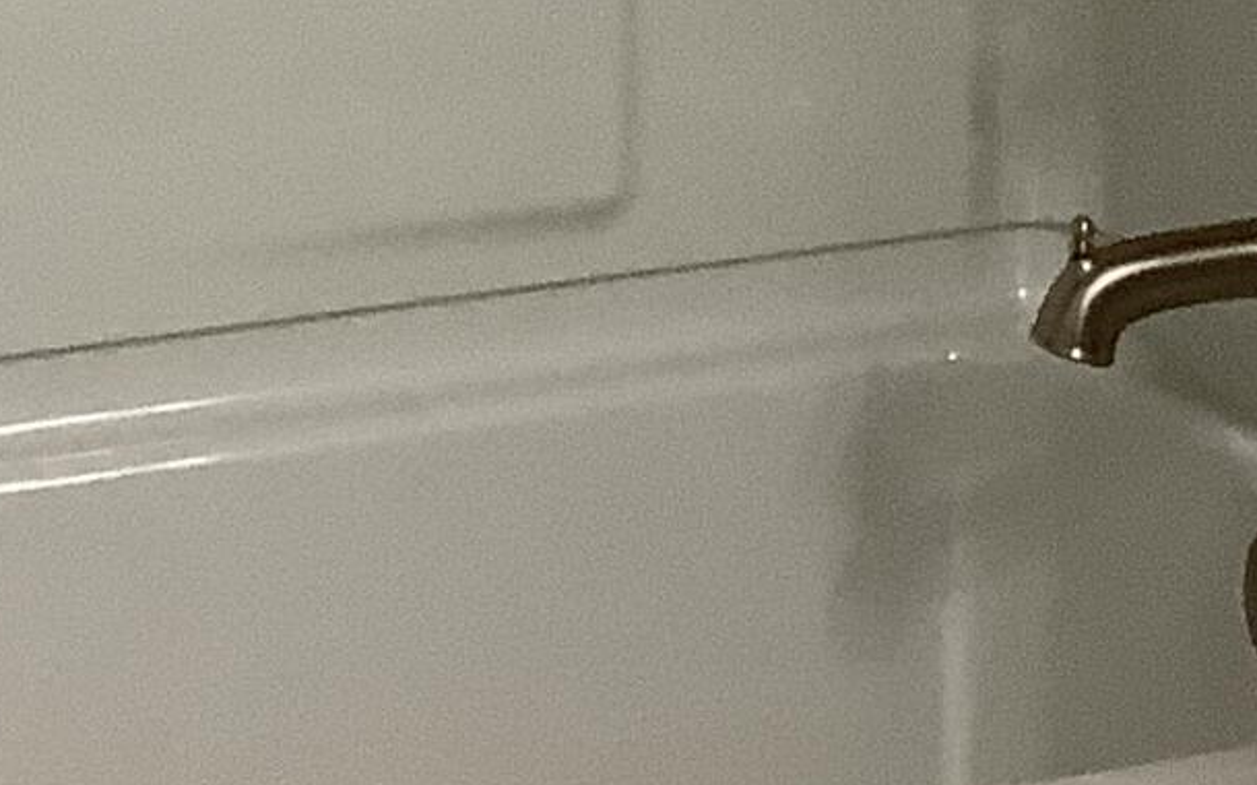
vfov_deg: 7.3
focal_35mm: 162
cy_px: -1496
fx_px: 5547
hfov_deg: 12.9
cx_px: 985
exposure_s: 1/60
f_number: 2.4
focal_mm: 3.3
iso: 100
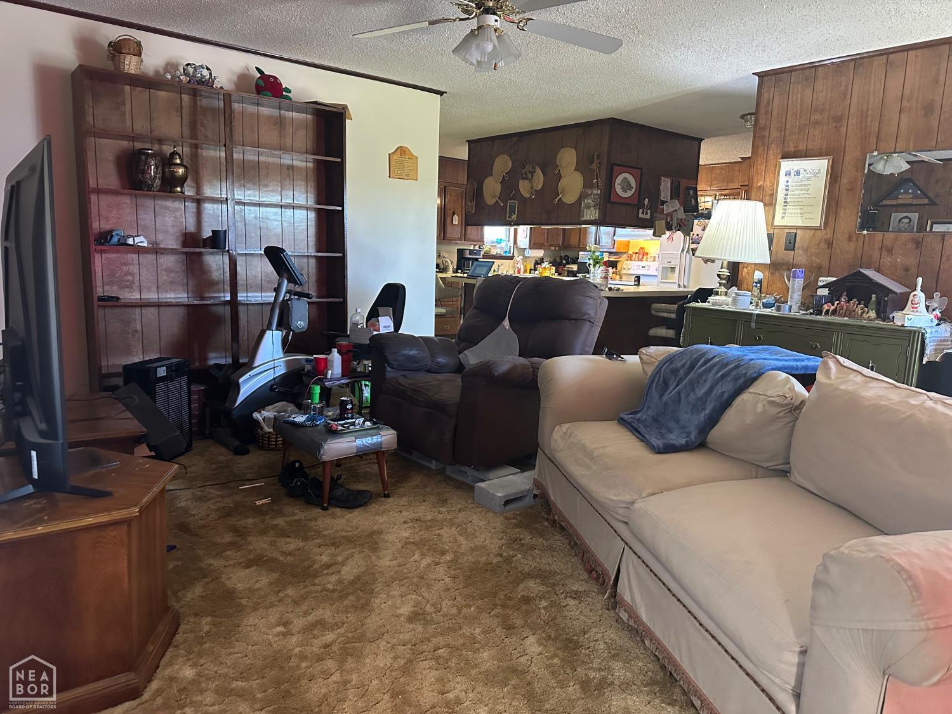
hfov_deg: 71.6
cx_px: 476
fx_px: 660
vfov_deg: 56.8
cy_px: 357
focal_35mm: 24
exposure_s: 1/54
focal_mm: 6.86
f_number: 1.78
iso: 1000
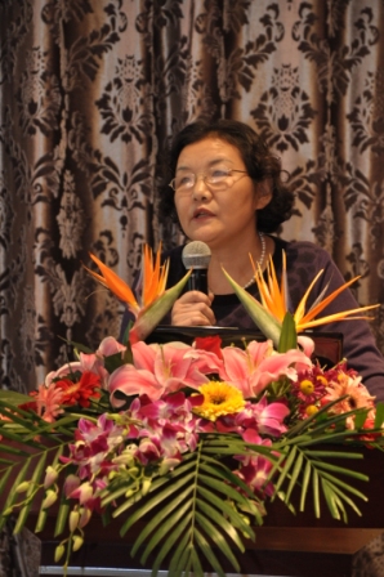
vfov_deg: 10.2
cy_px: 288
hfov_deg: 6.8
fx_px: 3245
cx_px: 192
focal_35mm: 202
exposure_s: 1/30
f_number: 6
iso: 640
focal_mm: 135
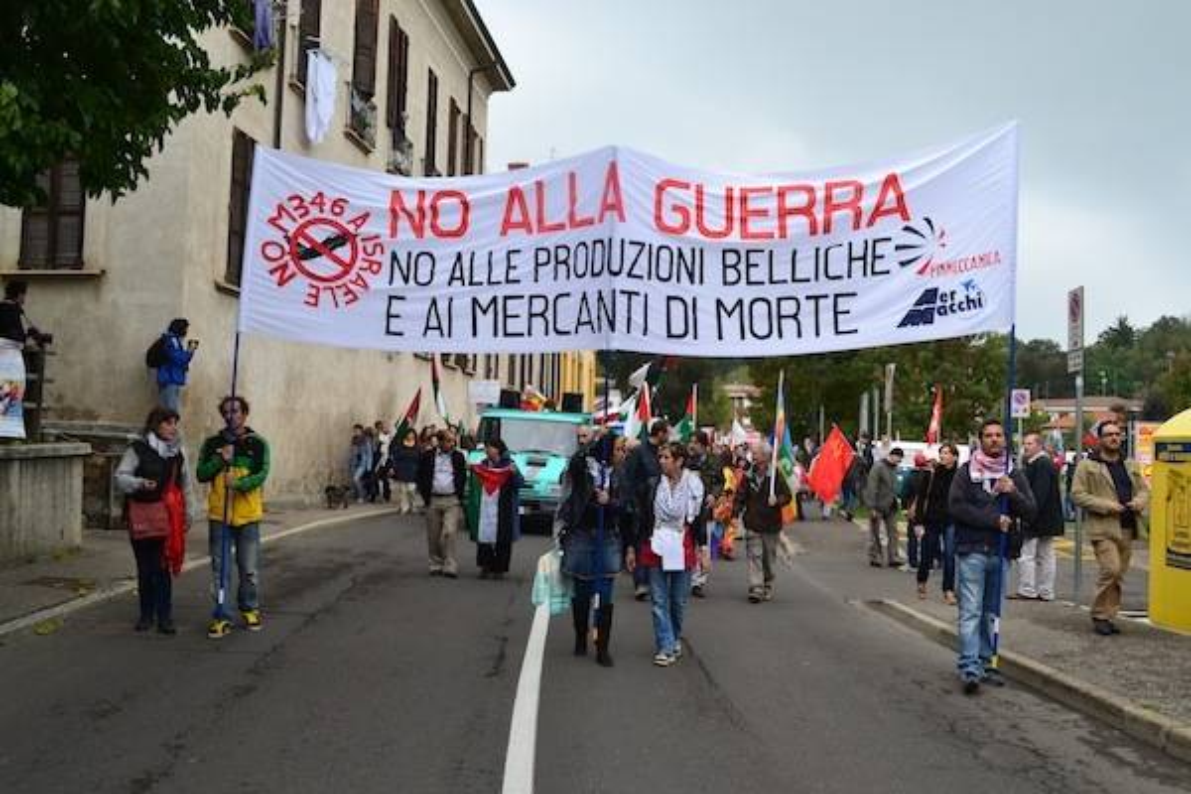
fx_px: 1092
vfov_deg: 40.0
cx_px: 596
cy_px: 397
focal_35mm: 33
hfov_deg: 57.2
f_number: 9
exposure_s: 1/100
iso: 400
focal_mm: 22
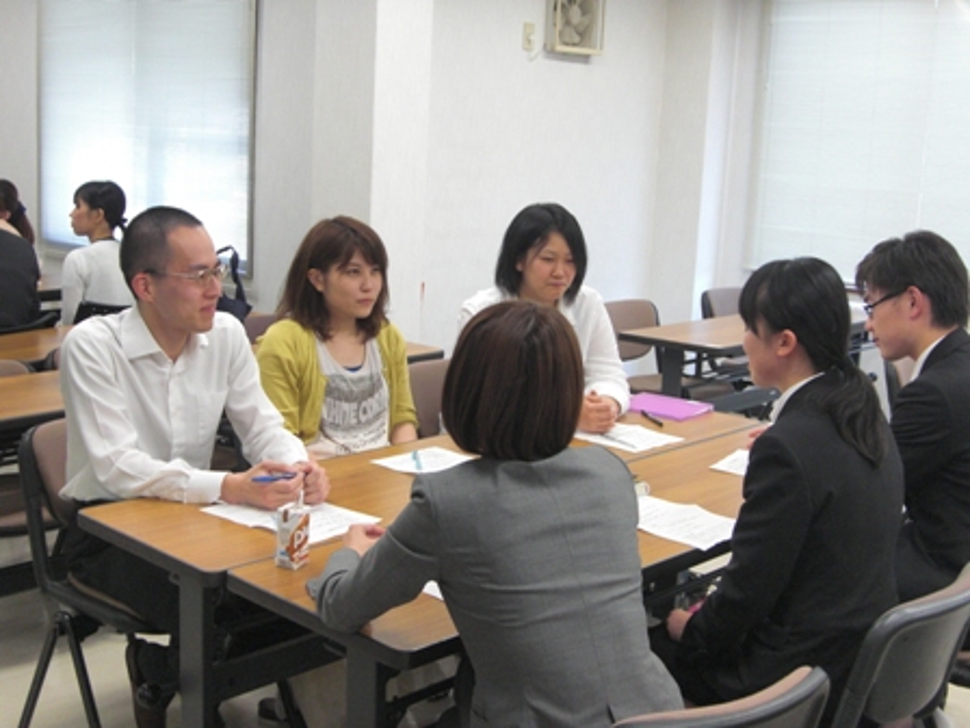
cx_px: 485
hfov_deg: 41.2
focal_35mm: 46
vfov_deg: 31.5
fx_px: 1289
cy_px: 364
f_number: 3.3
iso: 200
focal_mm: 8.2
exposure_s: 1/60
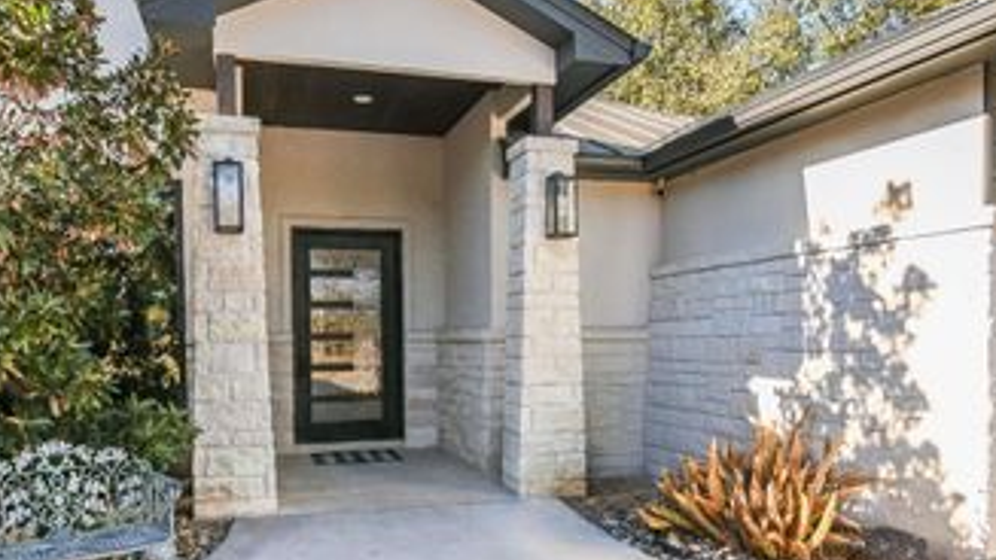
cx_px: 439
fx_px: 634
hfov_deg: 76.0
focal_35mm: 24
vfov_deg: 47.6
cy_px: 318
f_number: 4
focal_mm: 10
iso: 250
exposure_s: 1/1600
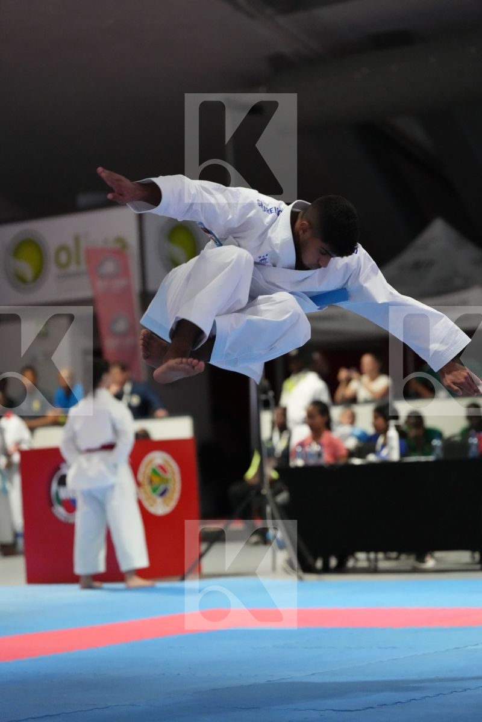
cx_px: 241
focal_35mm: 118
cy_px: 361
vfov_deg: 17.3
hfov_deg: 11.6
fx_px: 2370
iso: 8000
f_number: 2.8
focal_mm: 118
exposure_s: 1/500
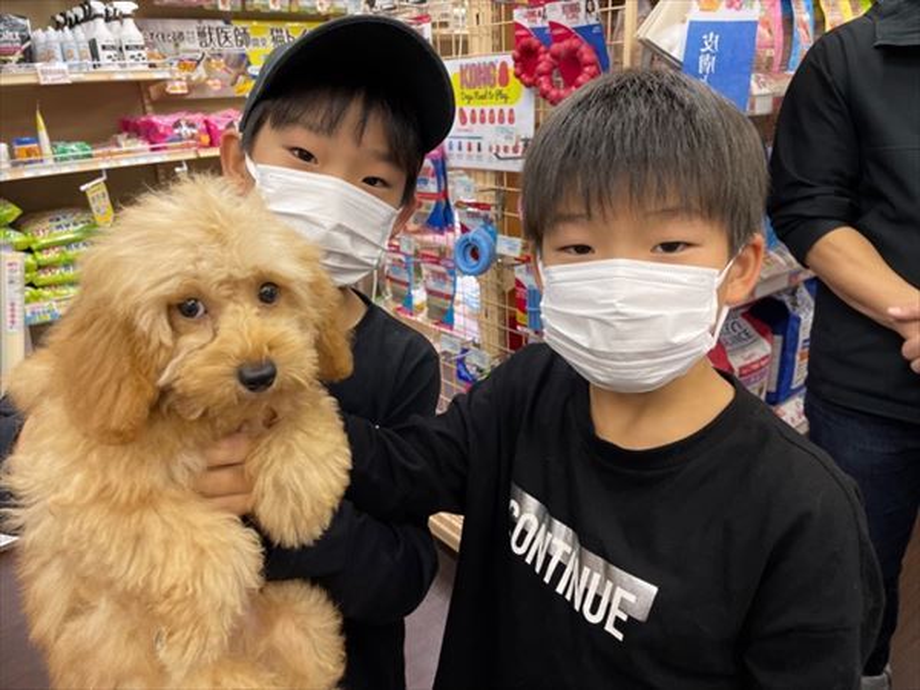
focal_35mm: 26
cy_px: 345
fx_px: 691
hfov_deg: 67.3
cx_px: 460
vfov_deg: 53.1
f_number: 1.6
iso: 64
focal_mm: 4.2
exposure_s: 1/60
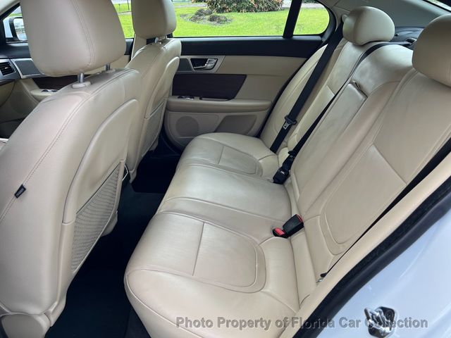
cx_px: 226
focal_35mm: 26
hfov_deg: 67.3
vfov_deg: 53.1
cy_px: 169
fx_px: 339
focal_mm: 5.7
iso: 50
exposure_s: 1/353
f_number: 1.5
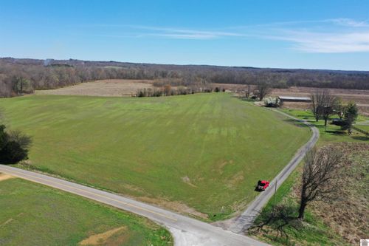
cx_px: 184
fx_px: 287
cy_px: 123
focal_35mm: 28
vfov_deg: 46.4
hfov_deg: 65.5
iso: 100
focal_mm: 10.26
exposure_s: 1/120
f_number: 10
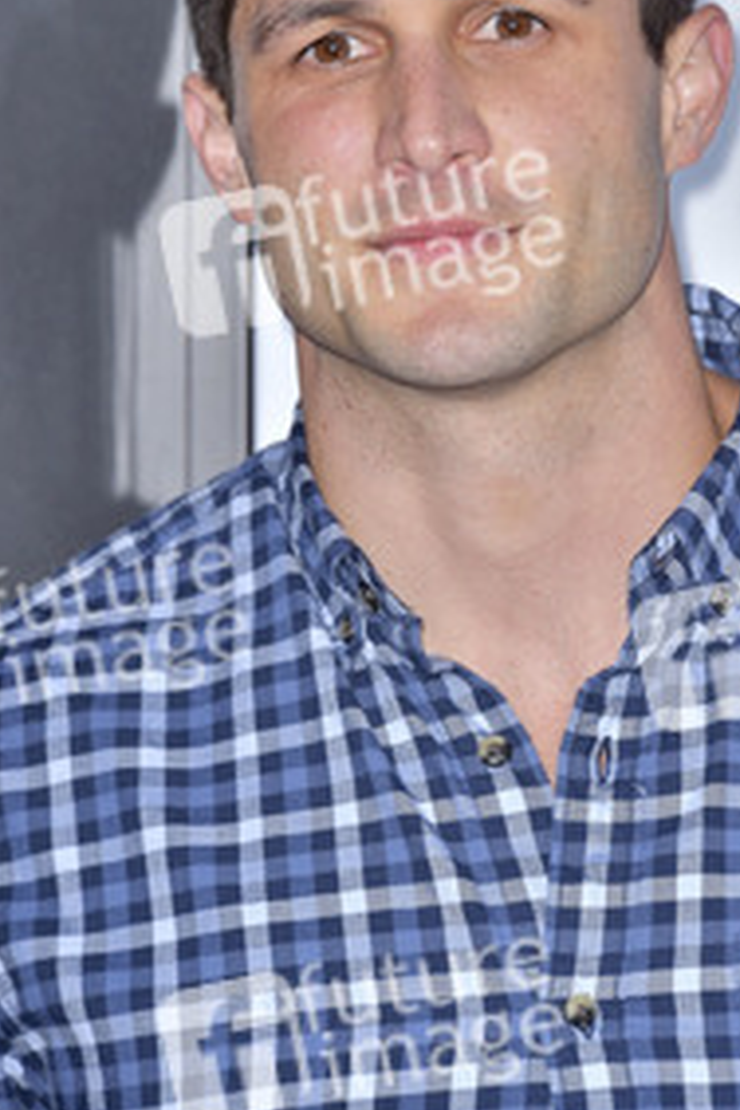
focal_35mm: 426
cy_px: 441
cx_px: 478
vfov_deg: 4.8
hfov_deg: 3.2
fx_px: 13134
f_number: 7.1
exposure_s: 1/250
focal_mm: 300
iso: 200
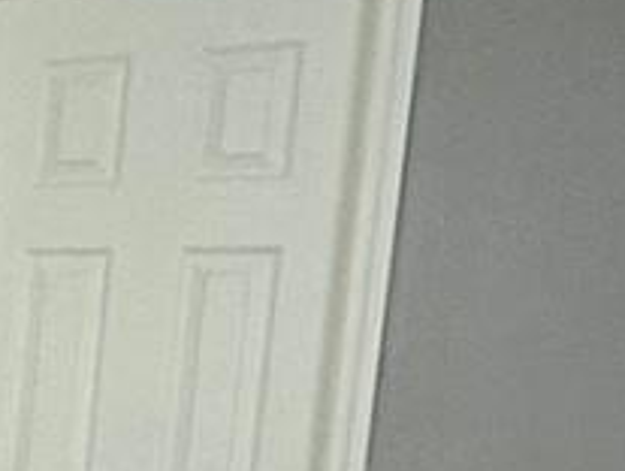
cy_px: 607
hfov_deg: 13.3
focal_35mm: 108
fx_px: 1953
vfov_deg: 13.3
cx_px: -885
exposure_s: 1/120
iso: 125
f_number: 2.2
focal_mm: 2.22
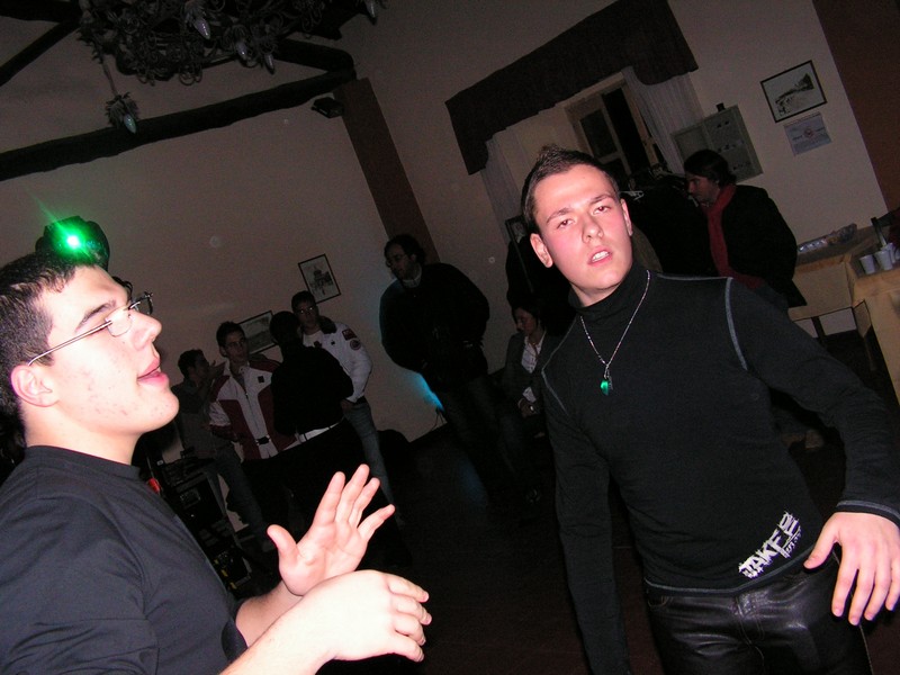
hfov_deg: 51.4
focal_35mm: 36
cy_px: 338
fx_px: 936
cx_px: 450
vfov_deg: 39.7
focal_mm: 6
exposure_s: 1/40
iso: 200
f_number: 3.2
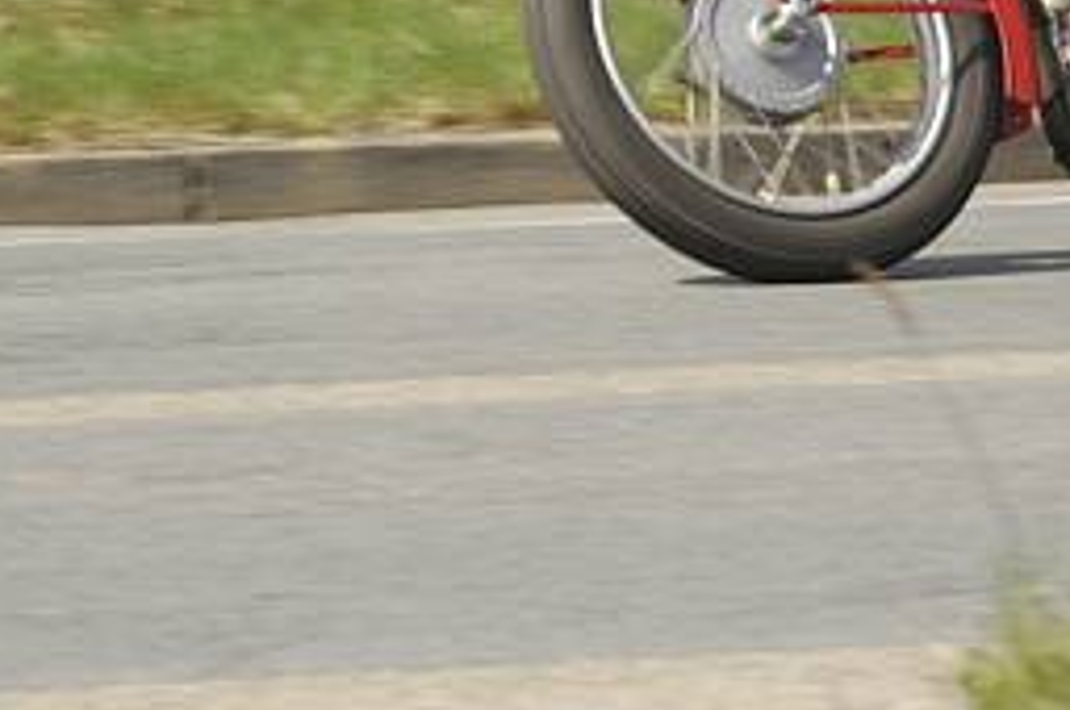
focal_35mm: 313
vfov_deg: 4.4
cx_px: 752
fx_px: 9291
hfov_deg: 6.6
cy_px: -380
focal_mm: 100
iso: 200
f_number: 10
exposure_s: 1/250
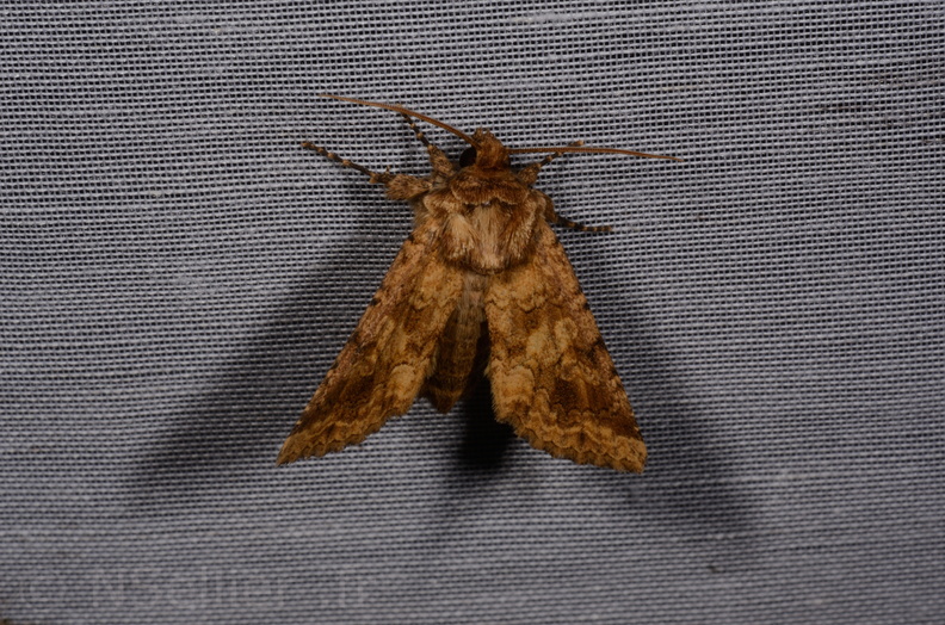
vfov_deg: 10.7
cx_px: 472
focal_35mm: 128
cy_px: 312
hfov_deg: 16.1
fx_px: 3339
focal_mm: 85
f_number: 32
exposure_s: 1/60
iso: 100
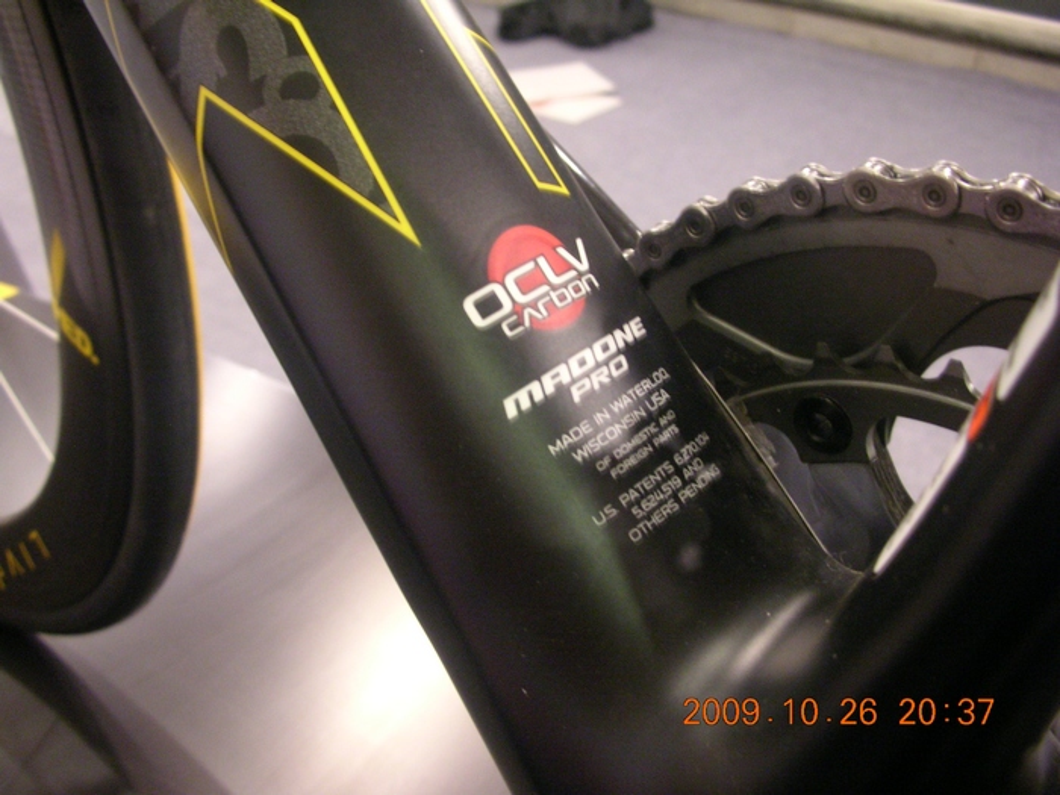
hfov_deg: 52.6
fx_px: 1072
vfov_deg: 40.7
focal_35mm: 35
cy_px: 398
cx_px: 530
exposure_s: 1/2.7
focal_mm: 5.8
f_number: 3
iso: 200
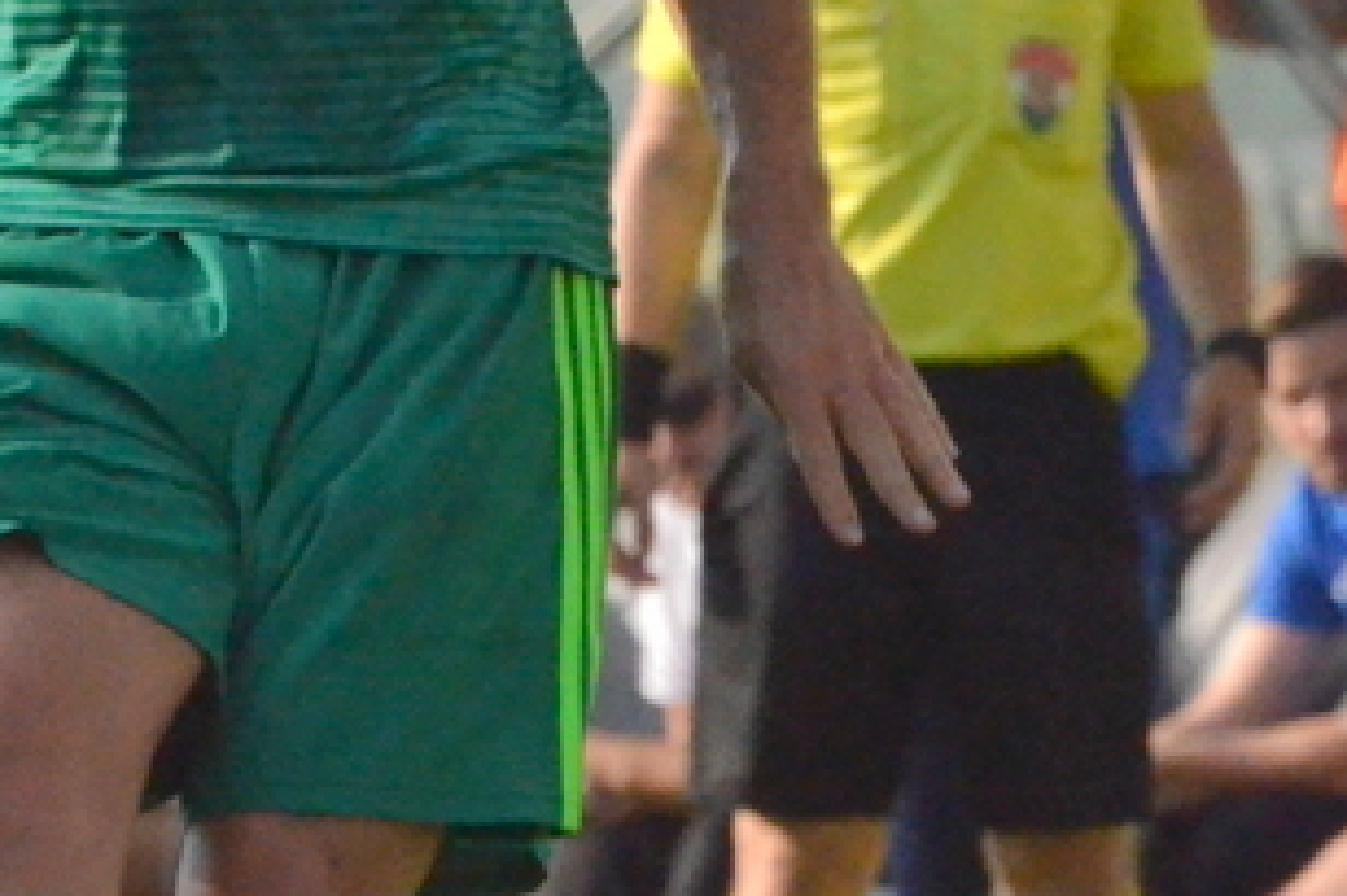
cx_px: 555
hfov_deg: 1.3
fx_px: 58860
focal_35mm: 1574
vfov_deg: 0.9
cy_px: 203
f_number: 10
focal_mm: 270
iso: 3200
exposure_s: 1/6400
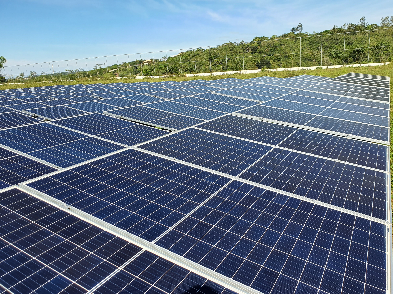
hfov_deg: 65.3
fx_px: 307
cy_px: 143
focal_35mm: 27
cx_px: 192
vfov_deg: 51.3
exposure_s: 1/1328
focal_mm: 4.3
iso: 50
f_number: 2.4
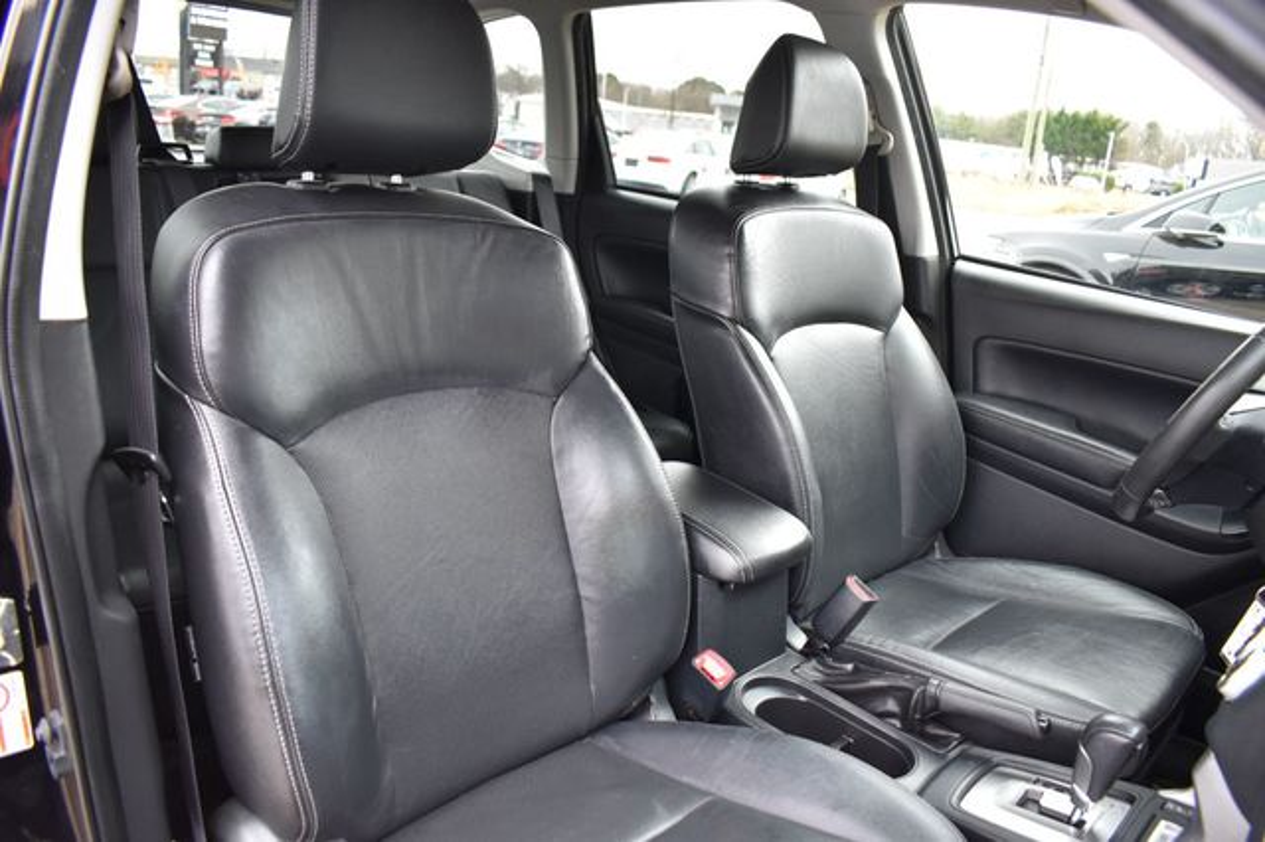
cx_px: 632
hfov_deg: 67.4
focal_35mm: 27
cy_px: 421
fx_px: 948
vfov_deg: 47.9
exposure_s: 1/125
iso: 800
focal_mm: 18
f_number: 4.5
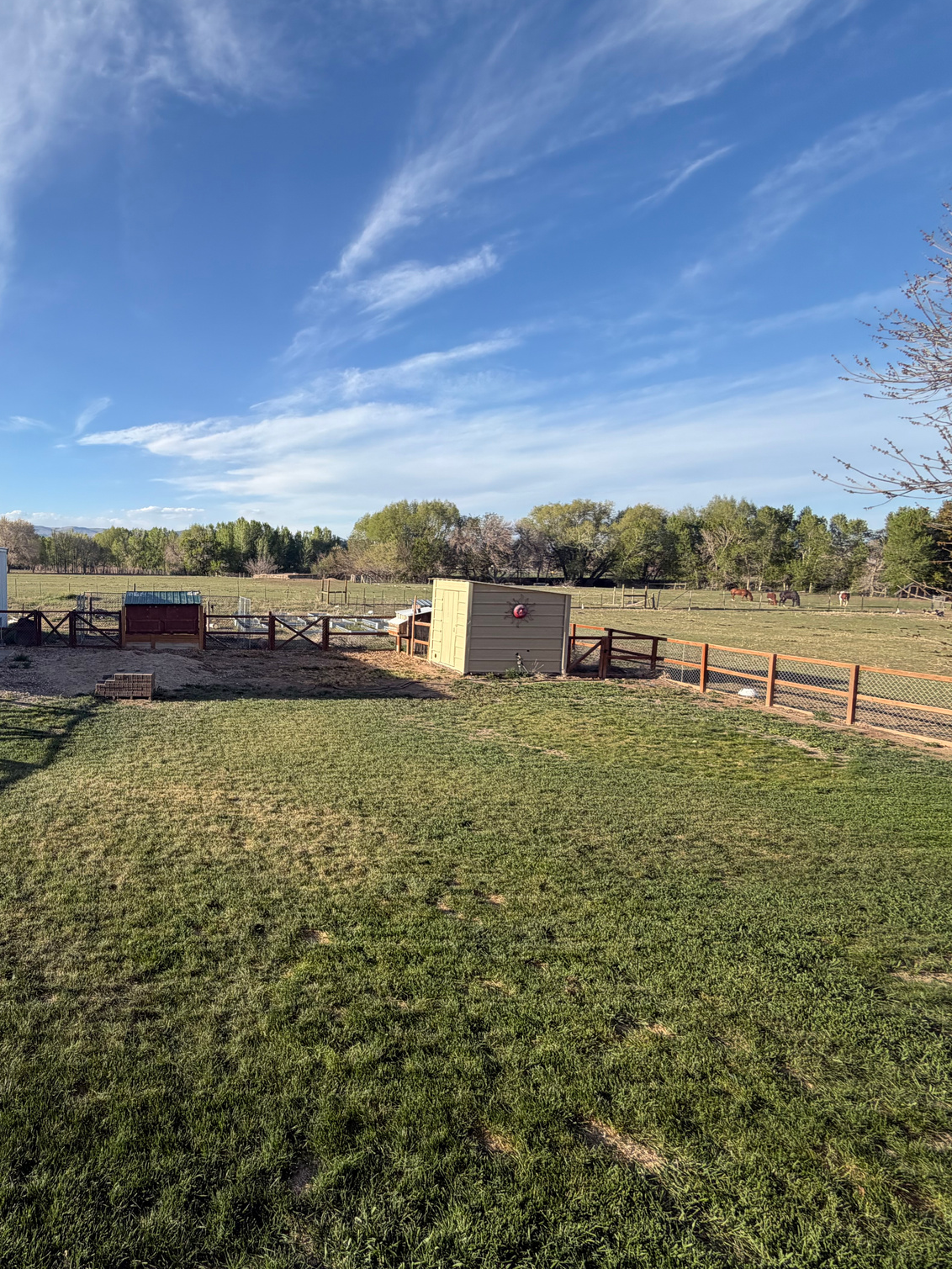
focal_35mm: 19
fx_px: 697
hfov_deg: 62.3
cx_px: 176
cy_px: 627
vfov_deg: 84.7
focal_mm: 2.22
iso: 25
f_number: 2.2
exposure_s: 1/770
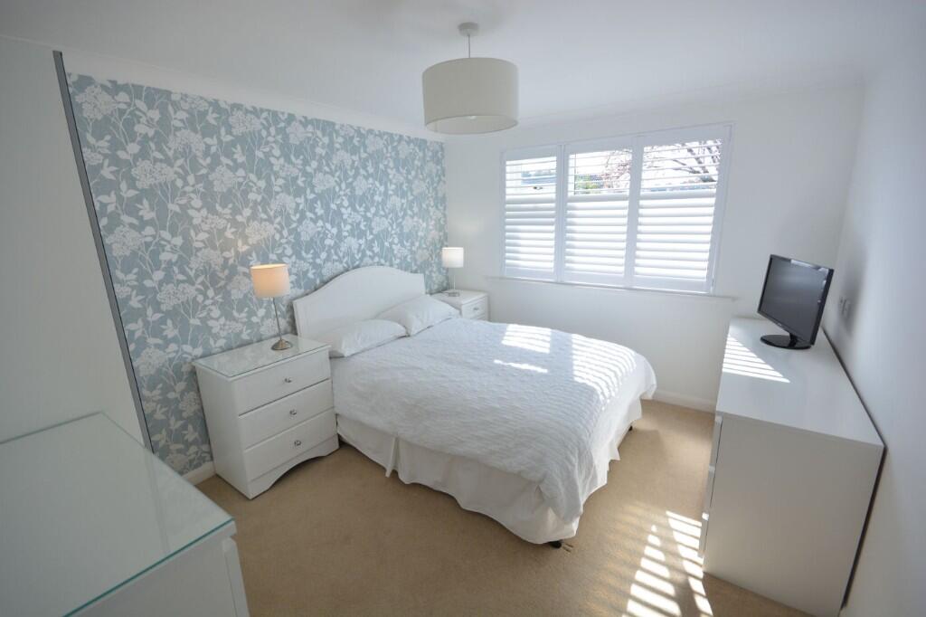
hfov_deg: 100.4
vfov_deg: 77.3
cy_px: 308
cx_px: 463
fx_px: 386
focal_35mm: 15
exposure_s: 1/125
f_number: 8
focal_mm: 10
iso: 400
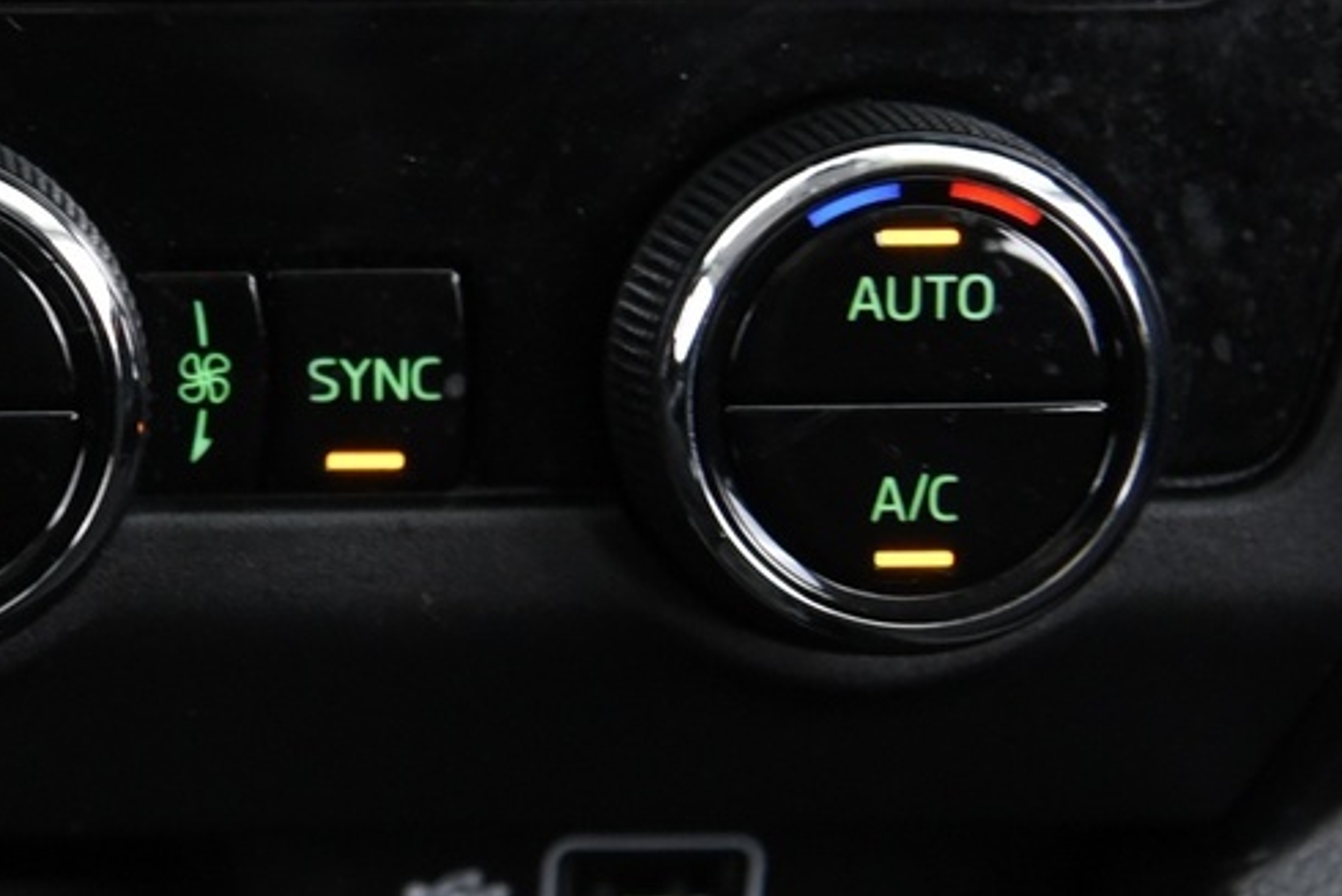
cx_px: -145
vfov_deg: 8.3
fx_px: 6152
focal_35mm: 165
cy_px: 164
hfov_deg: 12.2
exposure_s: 1/15
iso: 4000
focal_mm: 50
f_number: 4
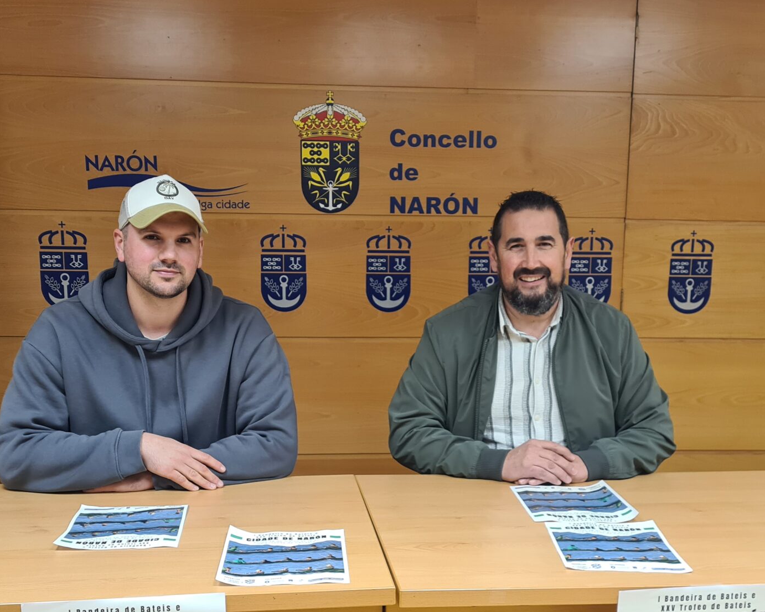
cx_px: 388
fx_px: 1064
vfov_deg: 31.5
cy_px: 468
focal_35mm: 47
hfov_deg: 39.5
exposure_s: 1/50
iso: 160
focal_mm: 5.4
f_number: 1.8
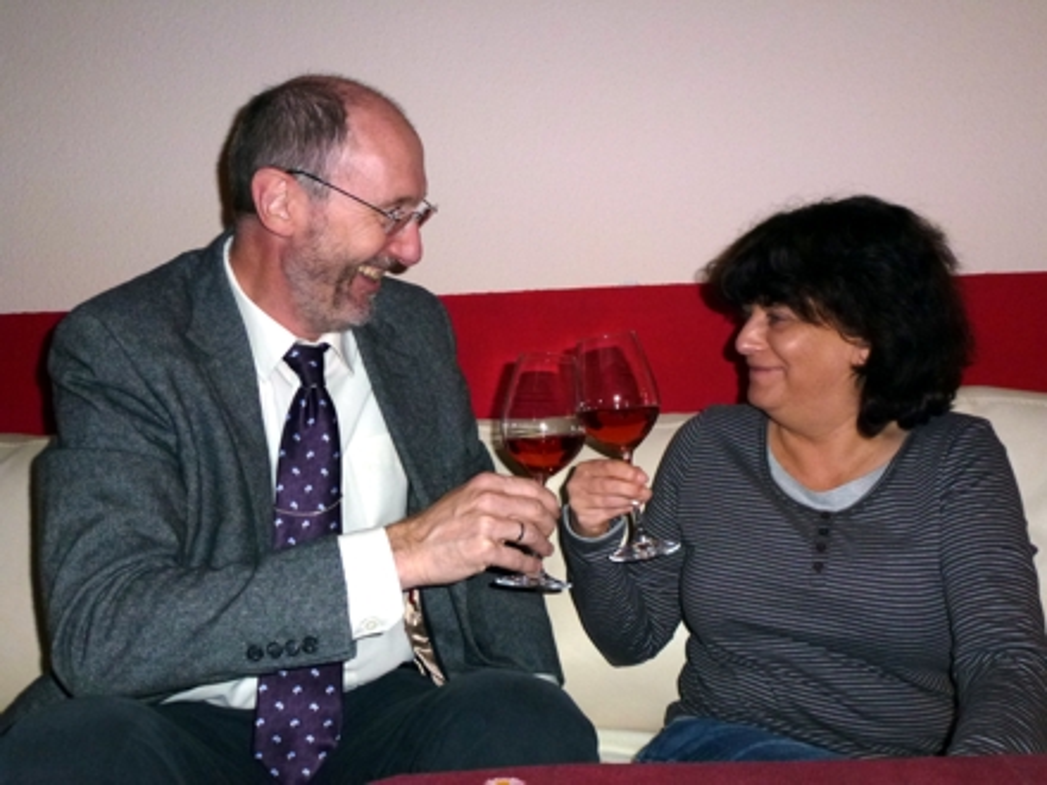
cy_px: 392
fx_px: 1149
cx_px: 524
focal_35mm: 38
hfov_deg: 49.0
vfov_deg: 37.7
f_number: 3.8
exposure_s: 1/60
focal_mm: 6.8
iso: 250
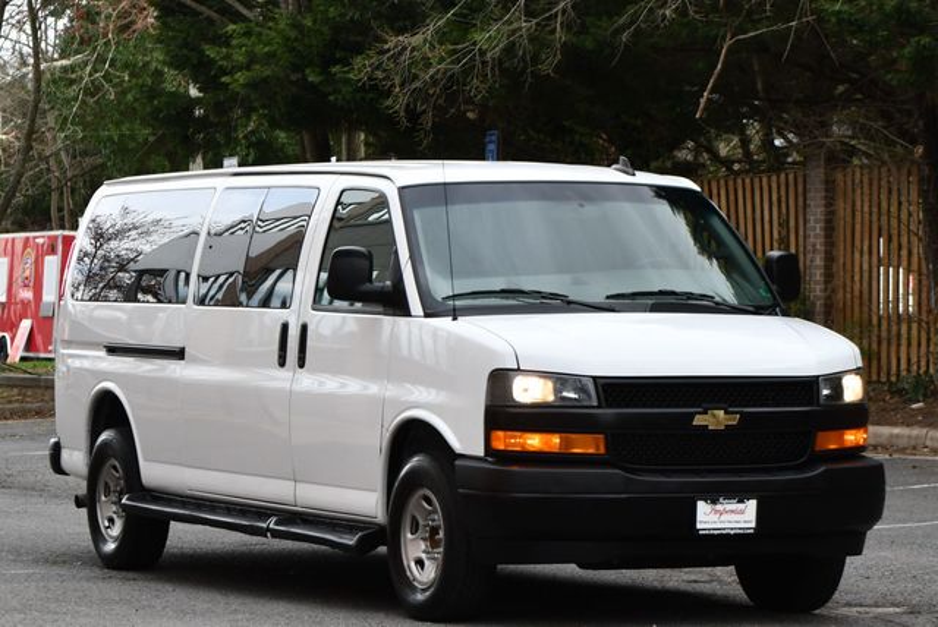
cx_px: 469
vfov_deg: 13.1
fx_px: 2738
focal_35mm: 105
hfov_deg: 19.4
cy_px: 314
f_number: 5.6
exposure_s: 1/250
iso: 400
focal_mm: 70
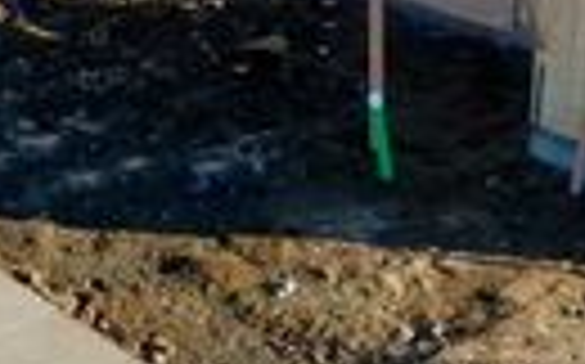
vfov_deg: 13.2
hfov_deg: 21.2
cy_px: 11
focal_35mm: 98
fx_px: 1561
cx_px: 243
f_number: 2.8
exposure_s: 1/4000
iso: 1600
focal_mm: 4.5
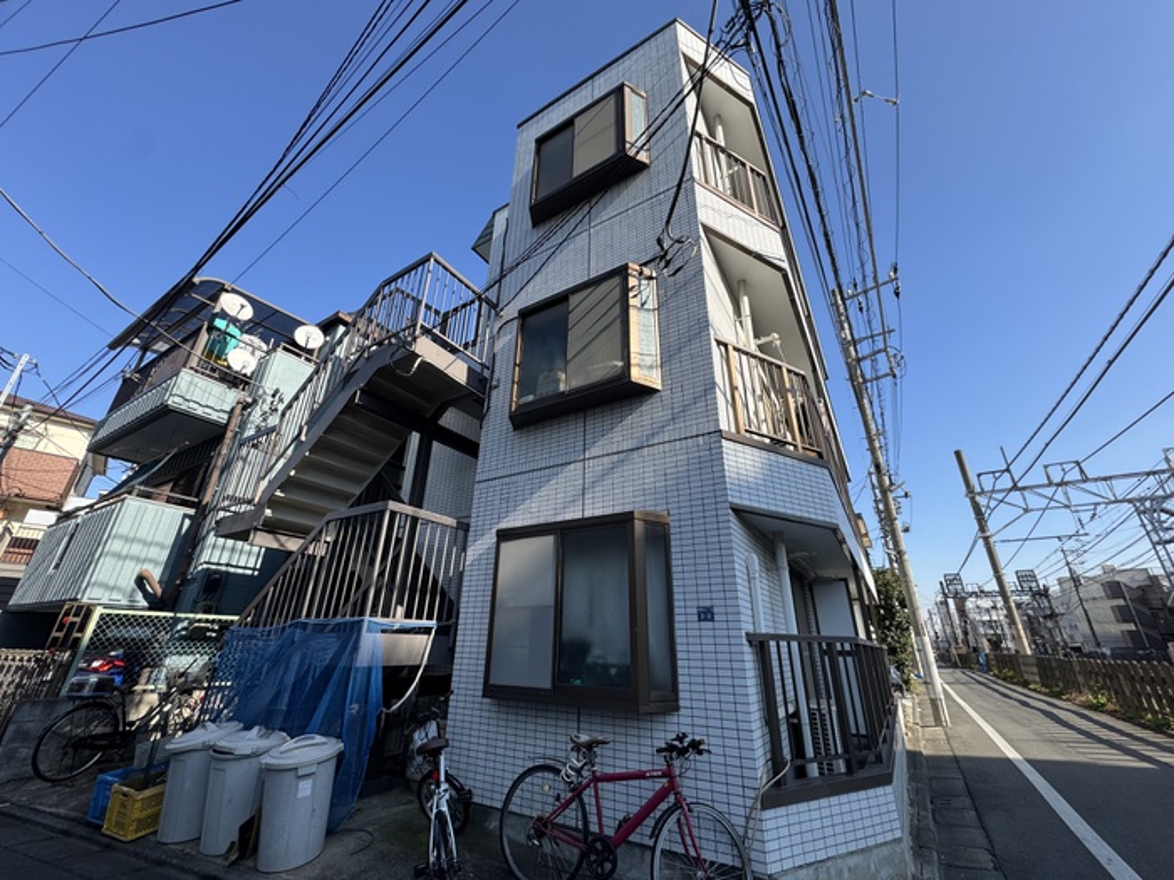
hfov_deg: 102.1
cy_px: 440
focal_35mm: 14
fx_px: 475
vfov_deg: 85.7
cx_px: 587
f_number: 2.2
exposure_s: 1/681
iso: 40
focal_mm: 2.22
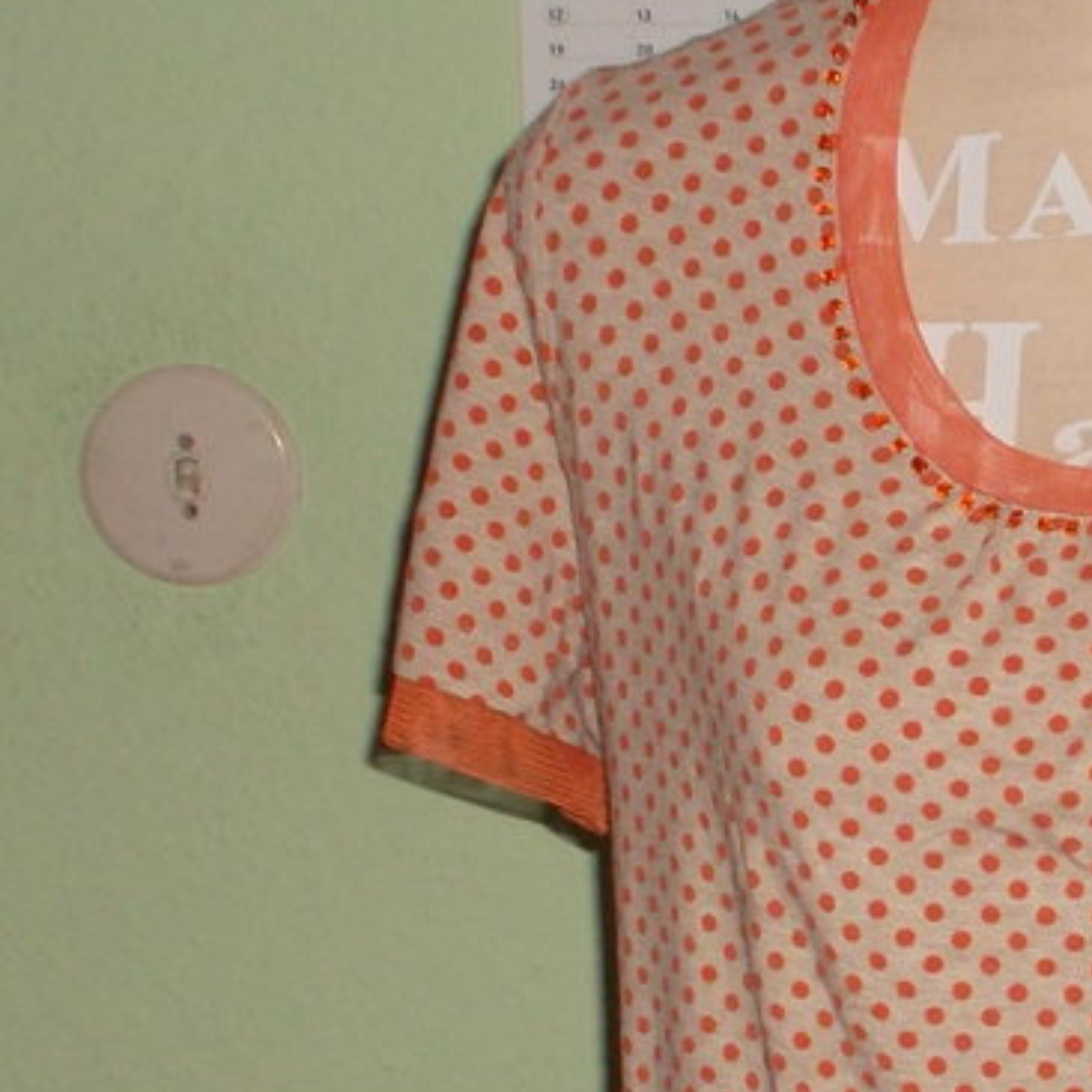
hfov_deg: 14.3
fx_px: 4247
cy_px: 1092
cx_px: 1249
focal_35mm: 119
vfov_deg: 14.4
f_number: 3.7
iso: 100
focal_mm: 5.2
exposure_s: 1/50
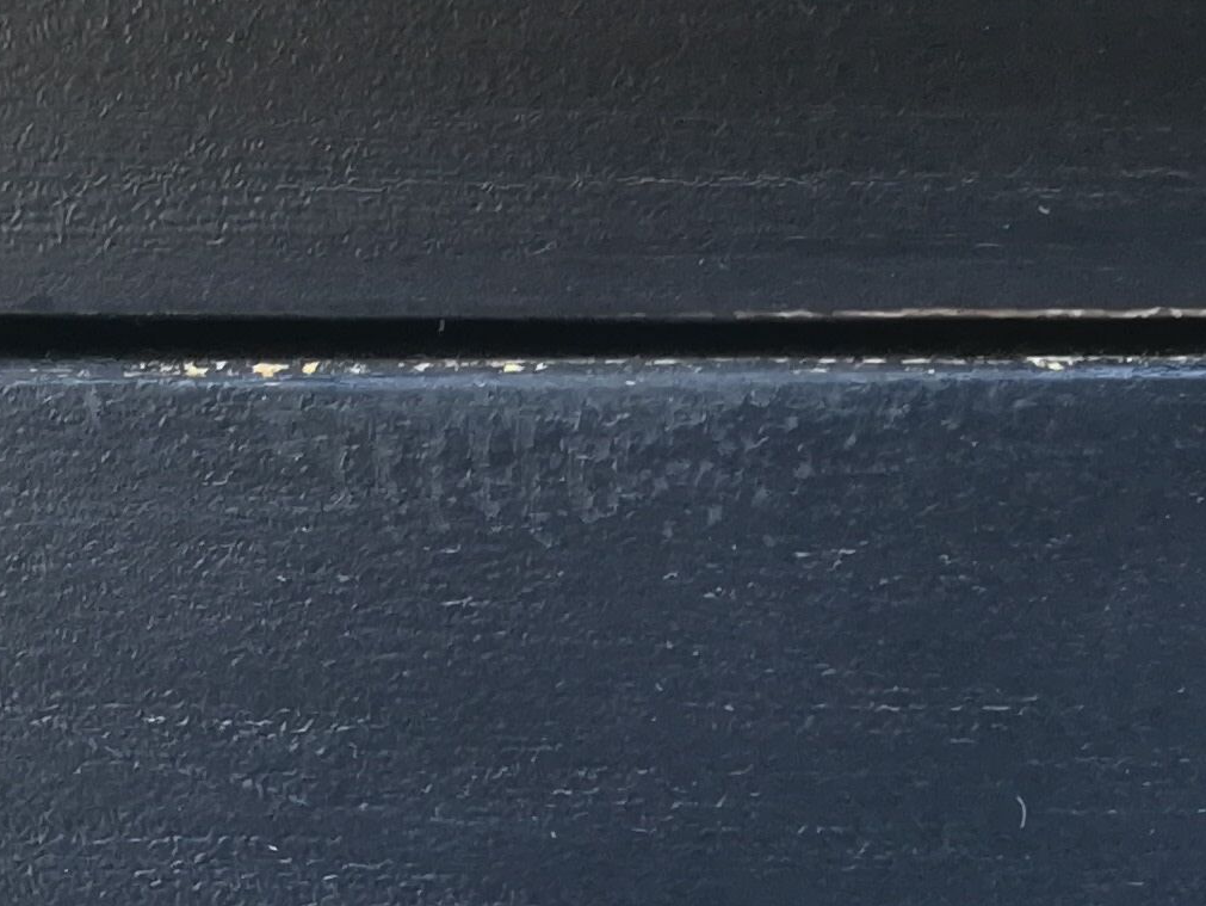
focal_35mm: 102
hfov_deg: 19.1
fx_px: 3555
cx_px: 979
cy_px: 1041
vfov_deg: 14.1
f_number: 2.2
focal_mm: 3.83
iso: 200
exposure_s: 1/33.3
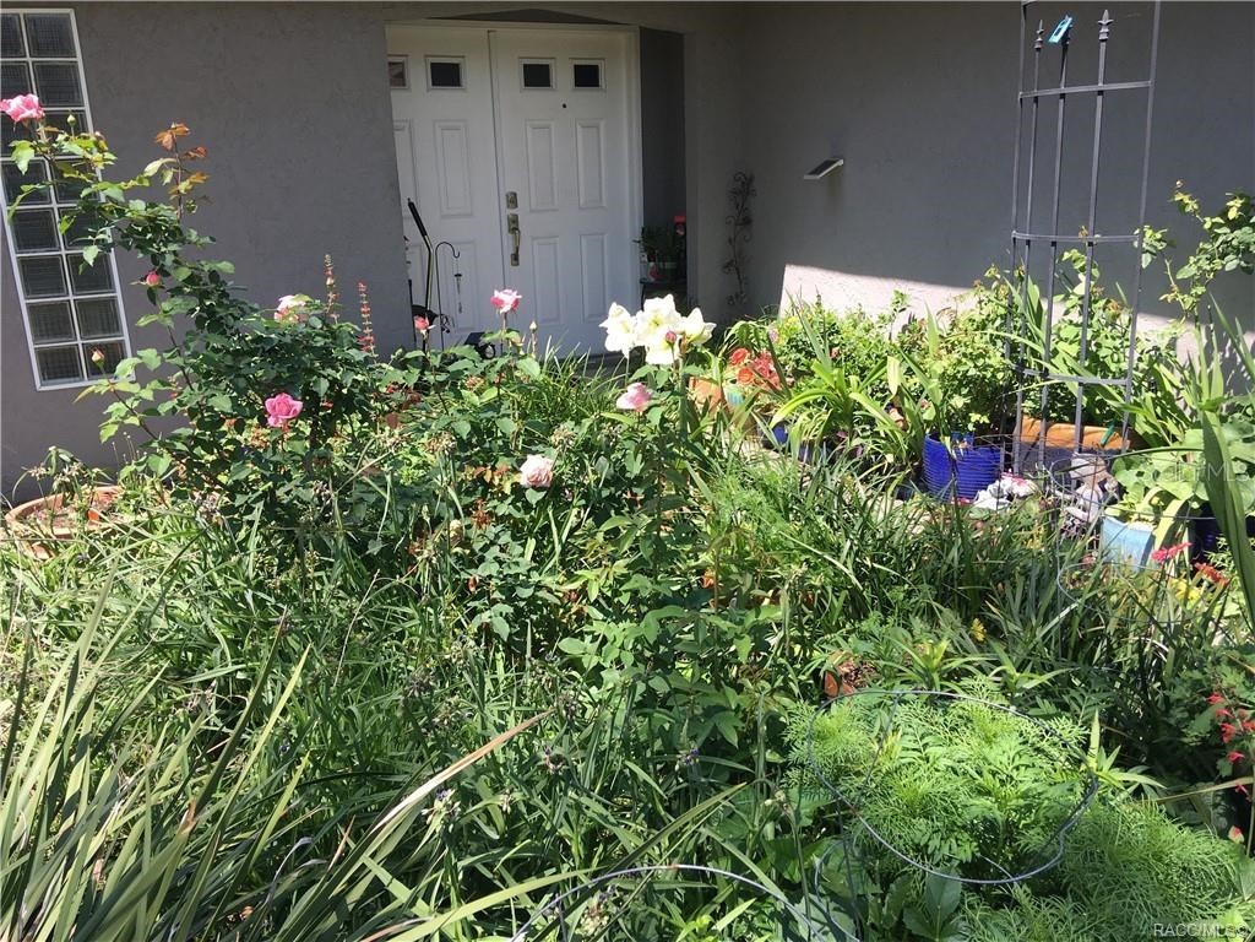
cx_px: 628
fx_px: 1051
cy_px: 471
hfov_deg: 61.7
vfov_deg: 48.2
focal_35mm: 29
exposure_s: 1/496
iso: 25
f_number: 2.2
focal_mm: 4.15
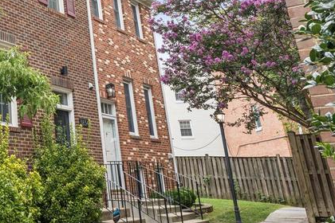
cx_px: -65
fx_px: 466
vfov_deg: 26.1
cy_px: 21
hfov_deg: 32.7
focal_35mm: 50
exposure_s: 1/200
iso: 640
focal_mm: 14.6
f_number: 8
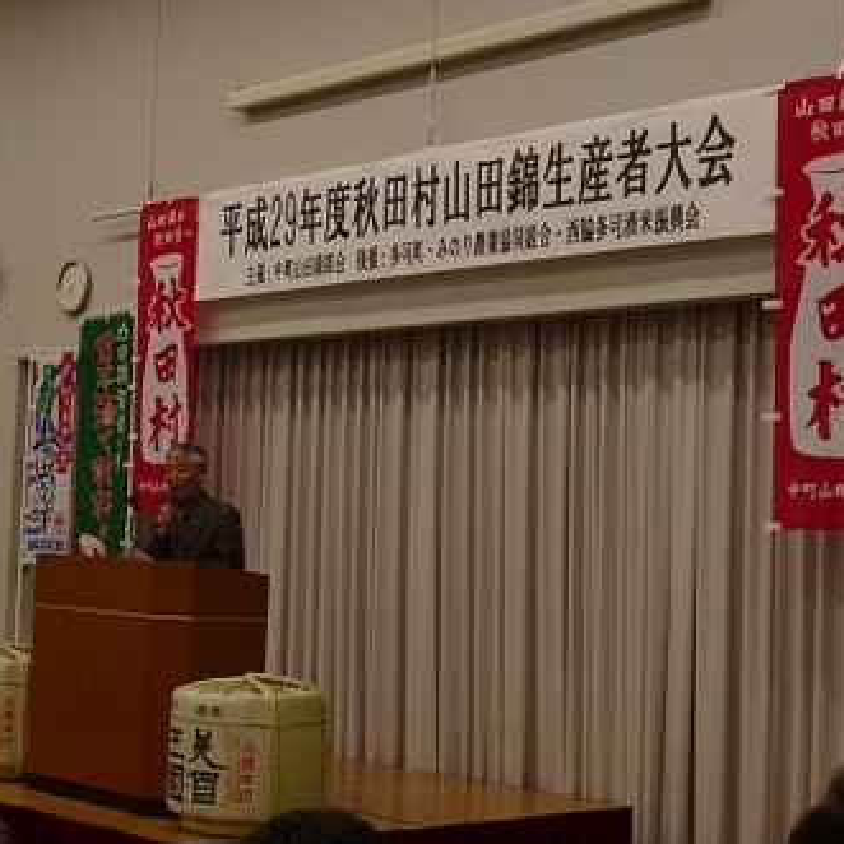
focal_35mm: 72
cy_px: 427
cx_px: 405
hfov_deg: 24.0
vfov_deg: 24.0
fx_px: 1986
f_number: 4.3
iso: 125
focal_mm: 10.7
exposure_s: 1/60
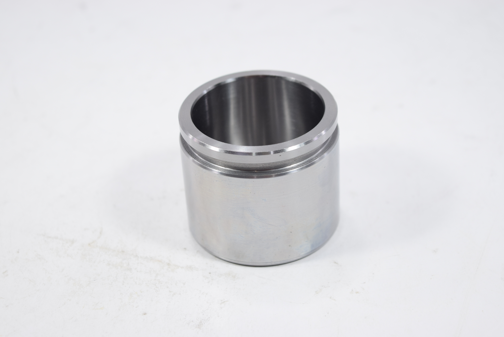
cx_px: 252
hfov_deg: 26.0
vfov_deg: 17.5
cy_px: 168
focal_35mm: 78
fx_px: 1093
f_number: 5.6
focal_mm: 52
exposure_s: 1/100
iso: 400
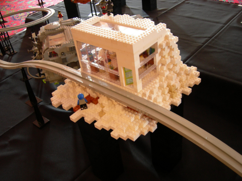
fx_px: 252
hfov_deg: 51.4
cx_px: 121
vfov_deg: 39.7
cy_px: 90
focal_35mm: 36
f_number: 2.7
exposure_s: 1/4
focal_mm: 7.5
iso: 169
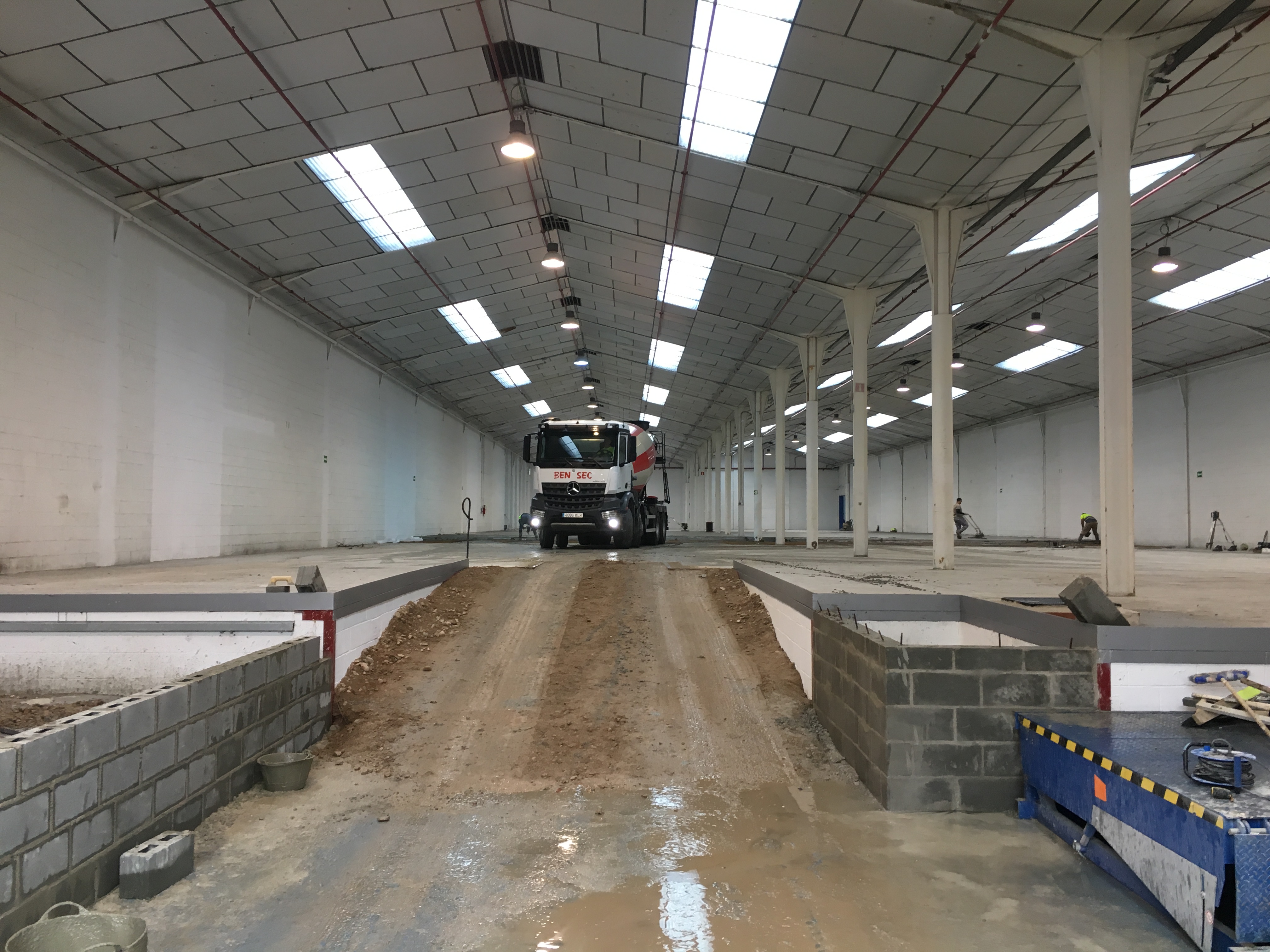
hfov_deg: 61.7
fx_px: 1064
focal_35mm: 29
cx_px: 635
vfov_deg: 48.2
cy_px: 476
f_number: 2.2
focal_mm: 4.15
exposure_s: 1/33
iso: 80
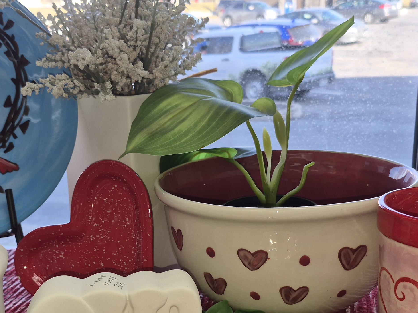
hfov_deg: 38.7
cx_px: 166
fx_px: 592
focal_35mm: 49
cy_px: 232
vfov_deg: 29.2
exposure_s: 1/309
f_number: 1.8
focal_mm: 5.4
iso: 25
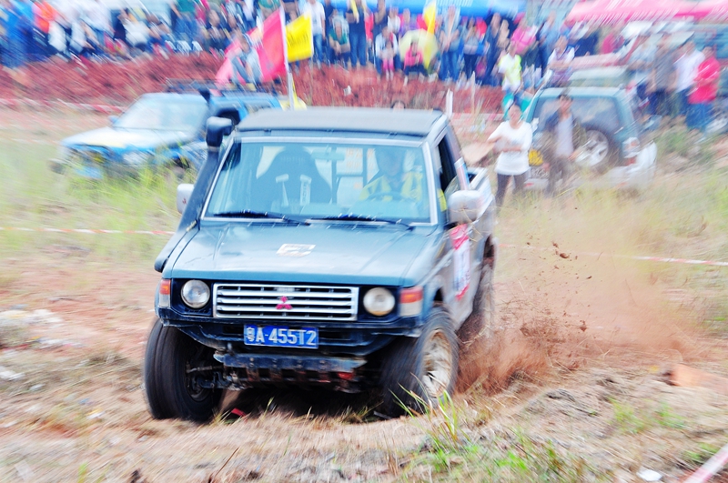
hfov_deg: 17.1
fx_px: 2423
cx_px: 364
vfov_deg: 11.4
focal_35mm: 120
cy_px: 242
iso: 200
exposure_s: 1/60
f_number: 13
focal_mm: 80
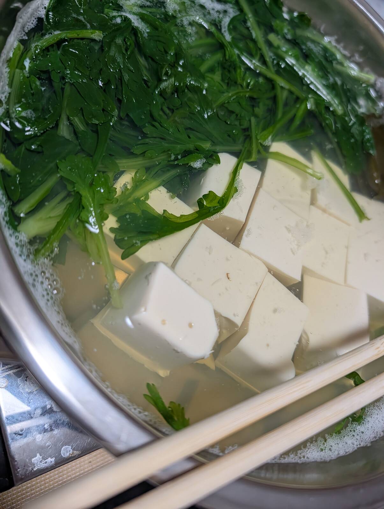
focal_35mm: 24
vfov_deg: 71.5
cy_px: 254
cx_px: 192
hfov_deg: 56.9
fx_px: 354
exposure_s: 1/185
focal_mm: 6.9
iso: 315
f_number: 1.68
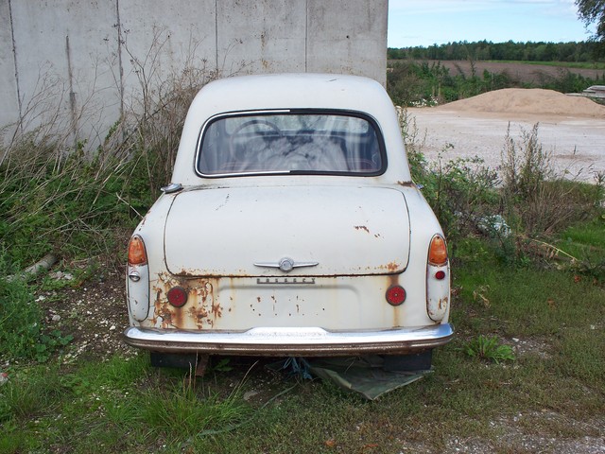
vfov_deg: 39.7
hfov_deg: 51.4
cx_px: 302
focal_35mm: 36
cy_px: 227
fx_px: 629
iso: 80
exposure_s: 1/320
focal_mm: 7.54
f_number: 5
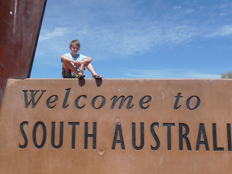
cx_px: 116
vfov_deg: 30.3
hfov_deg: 39.7
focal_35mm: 48
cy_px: 87
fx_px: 322
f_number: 4.2
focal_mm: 8
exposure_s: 1/1000
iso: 100
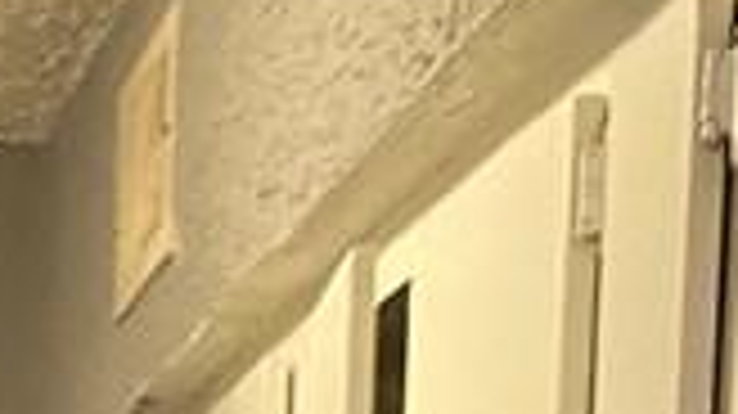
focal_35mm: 177
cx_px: -932
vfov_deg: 5.8
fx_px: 3461
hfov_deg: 10.7
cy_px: 1670
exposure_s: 1/40
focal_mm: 4.25
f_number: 1.8
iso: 400
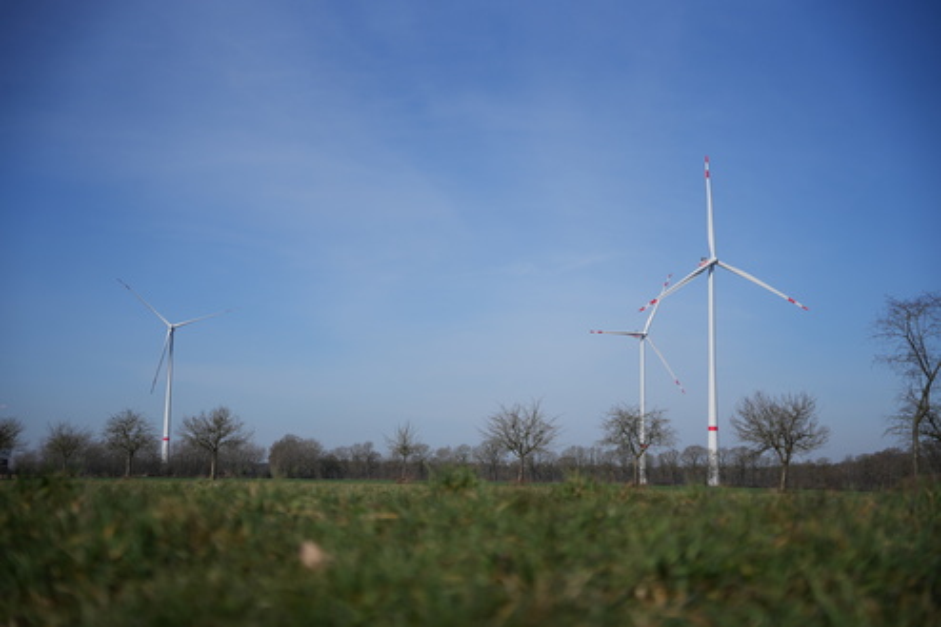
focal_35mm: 51
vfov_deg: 26.7
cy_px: 314
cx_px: 470
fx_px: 1322
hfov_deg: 39.2
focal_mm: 50.6
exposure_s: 1/8000
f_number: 2.8
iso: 160
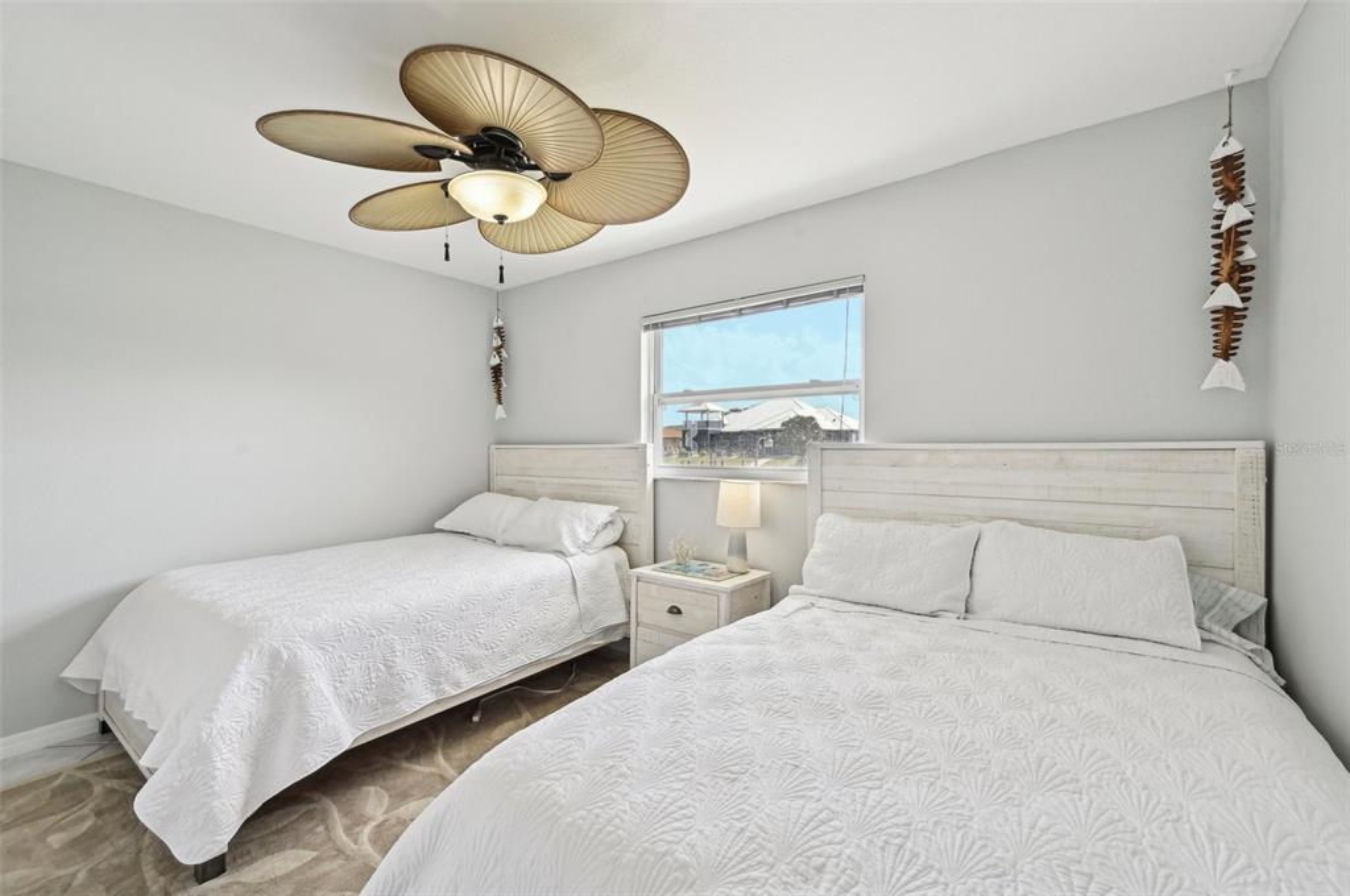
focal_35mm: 14
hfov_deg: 104.3
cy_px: 448
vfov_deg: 81.1
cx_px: 675
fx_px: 524
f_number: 8
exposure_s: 1/320
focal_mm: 14
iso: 400
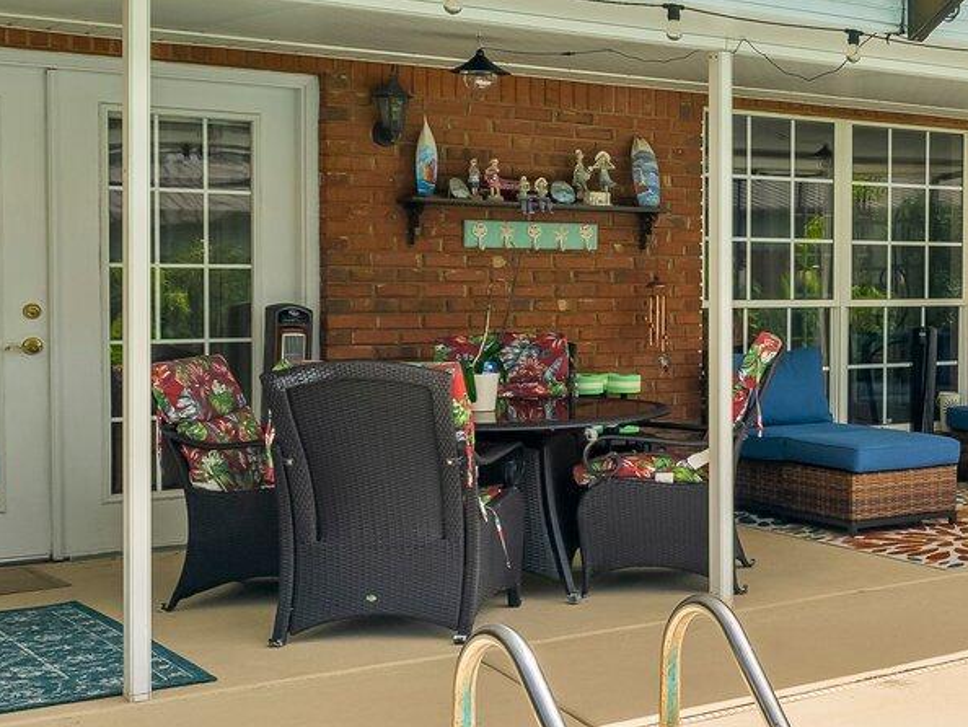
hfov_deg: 29.2
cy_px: 328
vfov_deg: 26.3
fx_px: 1557
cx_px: 1193
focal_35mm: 56
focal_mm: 16.8
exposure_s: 1/400
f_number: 8
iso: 400
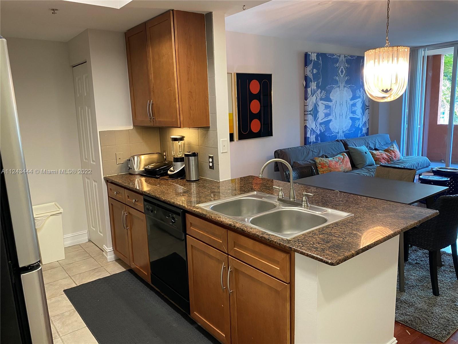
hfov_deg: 67.3
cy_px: 172
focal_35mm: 26
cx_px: 229
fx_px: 344
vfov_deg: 53.1
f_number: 1.8
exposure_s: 1/60
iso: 200
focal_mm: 4.25
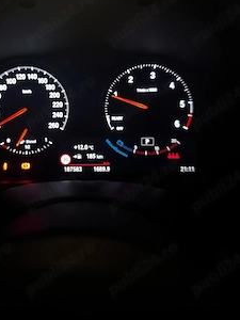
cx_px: 81
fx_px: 296
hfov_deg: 43.6
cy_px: 115
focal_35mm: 32
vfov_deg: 56.0
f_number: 1.78
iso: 1600
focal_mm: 6.76
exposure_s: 1/30
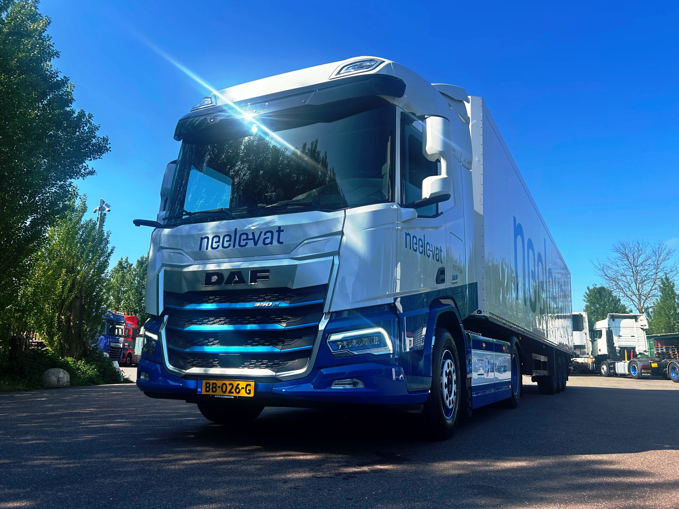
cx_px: 352
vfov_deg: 51.4
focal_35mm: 27
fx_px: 530
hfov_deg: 65.3
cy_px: 254
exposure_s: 1/2632
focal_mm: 5.7
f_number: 1.5
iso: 50
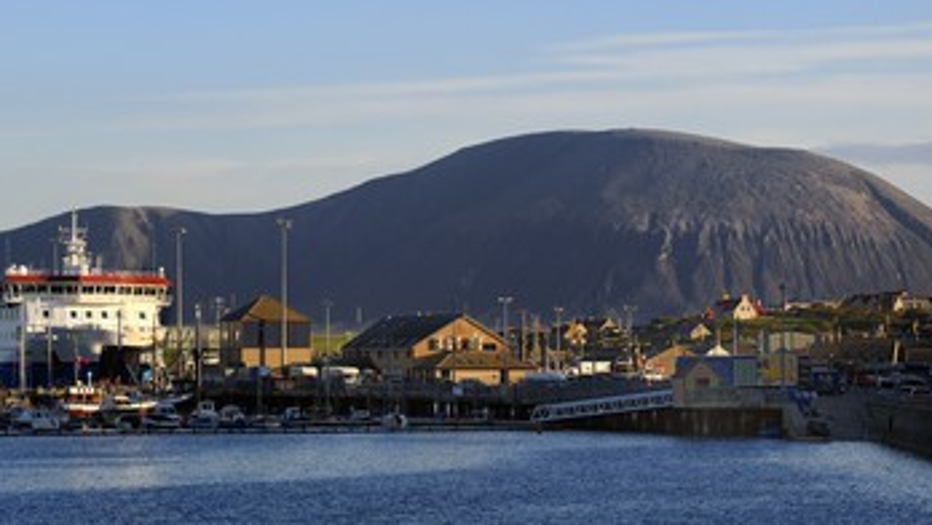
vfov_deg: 7.7
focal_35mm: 158
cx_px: 407
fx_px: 3906
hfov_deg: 13.6
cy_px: 297
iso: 400
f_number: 11
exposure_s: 1/250
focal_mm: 125
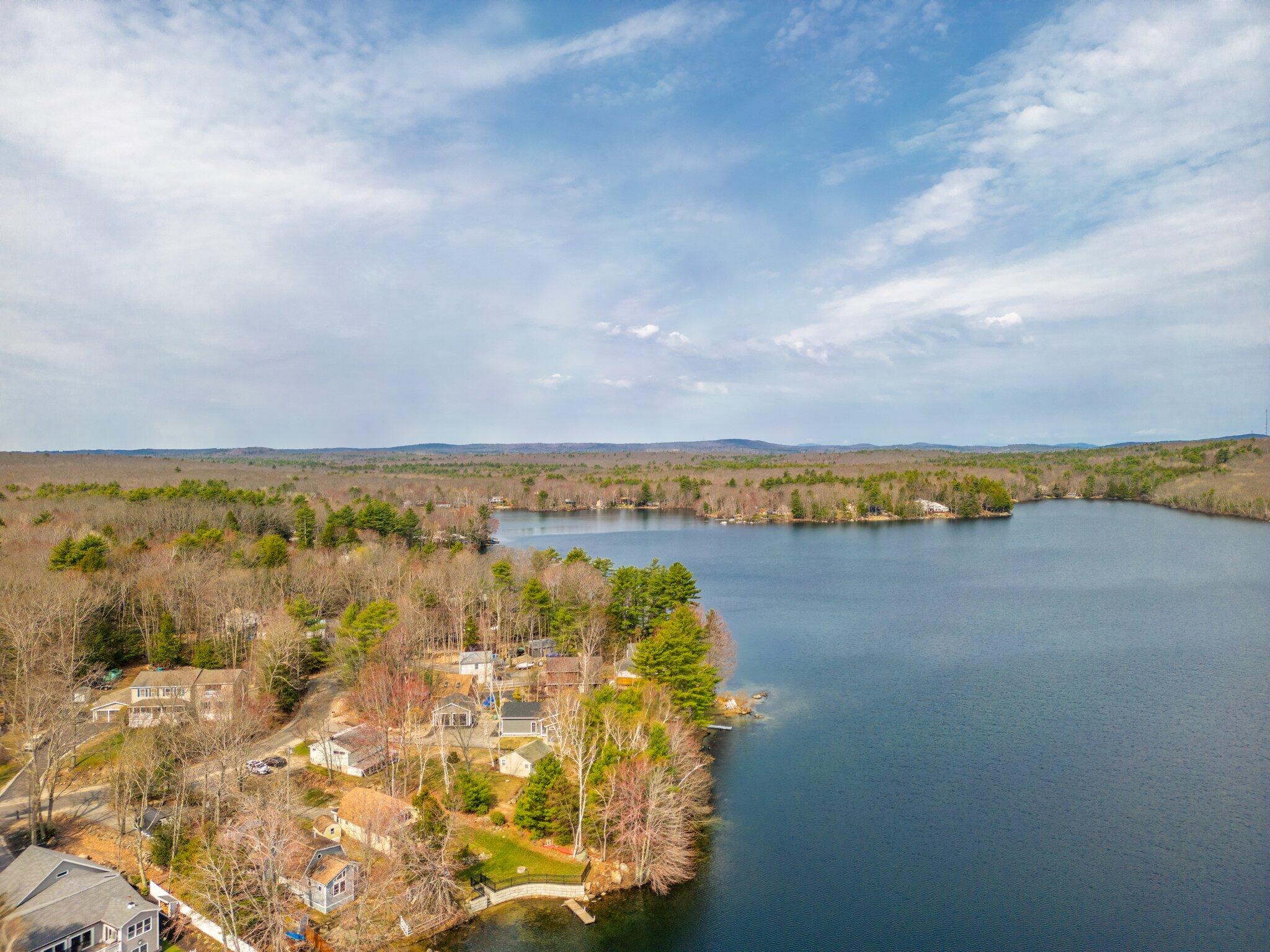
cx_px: 635
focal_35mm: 24
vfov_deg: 56.8
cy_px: 476
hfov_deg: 71.6
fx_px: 881
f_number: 1.7
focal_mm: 6.72
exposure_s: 1/2000
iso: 100
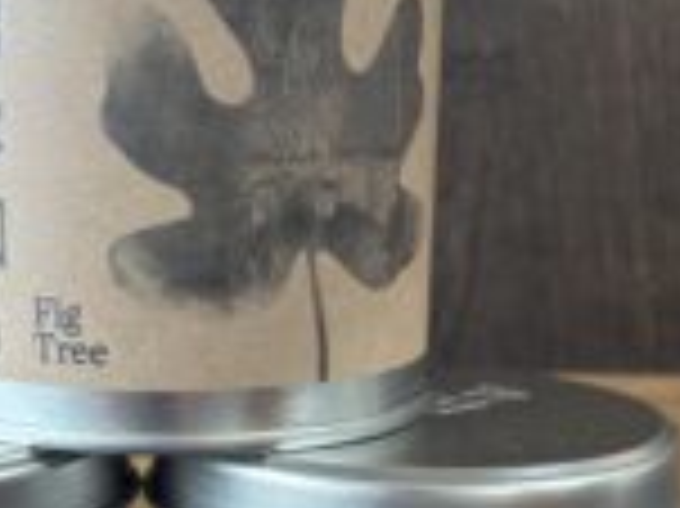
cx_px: 153
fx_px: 1354
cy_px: 418
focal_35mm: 69
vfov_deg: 21.0
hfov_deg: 27.7
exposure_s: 1/81
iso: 125
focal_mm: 5.96
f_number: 1.6
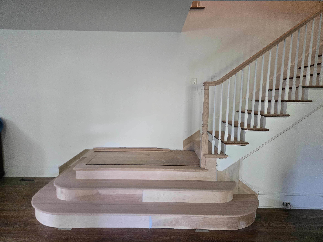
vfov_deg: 58.9
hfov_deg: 73.9
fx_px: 215
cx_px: 162
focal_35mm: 23
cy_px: 121
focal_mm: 5.4
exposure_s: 1/120
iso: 800
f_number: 1.8
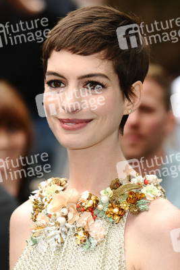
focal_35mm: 195
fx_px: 1461
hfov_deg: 7.0
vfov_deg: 10.5
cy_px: 135
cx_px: 90
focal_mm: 130
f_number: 4
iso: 320
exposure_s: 1/200
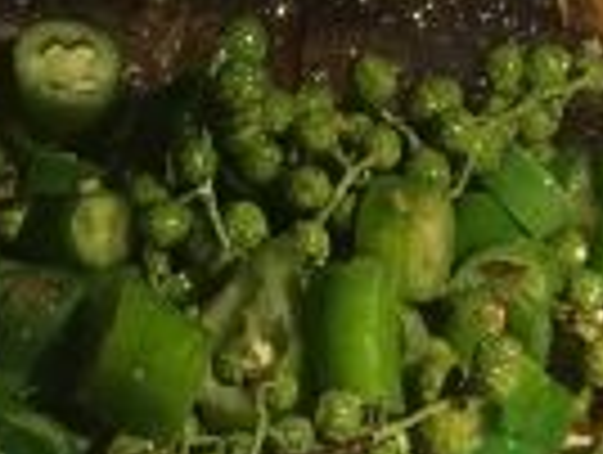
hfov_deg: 12.7
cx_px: -148
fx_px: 2635
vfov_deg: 9.3
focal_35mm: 151
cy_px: 883
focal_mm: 4.15
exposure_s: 1/33
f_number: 2.2
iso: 100
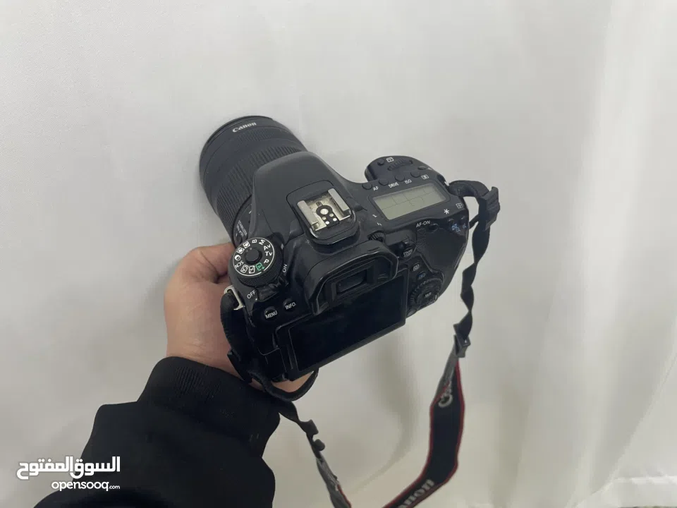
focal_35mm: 26
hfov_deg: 67.3
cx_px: 338
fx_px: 508
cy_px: 254
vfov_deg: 53.1
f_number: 1.6
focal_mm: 4.2
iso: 100
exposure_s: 1/50
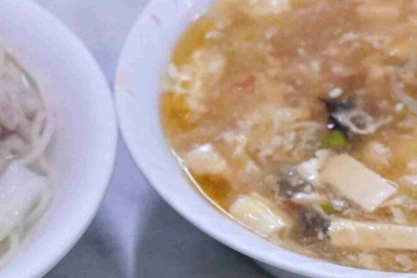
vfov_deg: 4.7
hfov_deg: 7.1
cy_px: 333
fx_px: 3380
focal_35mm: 292
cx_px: 115
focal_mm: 50
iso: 1000
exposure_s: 1/200
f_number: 3.2
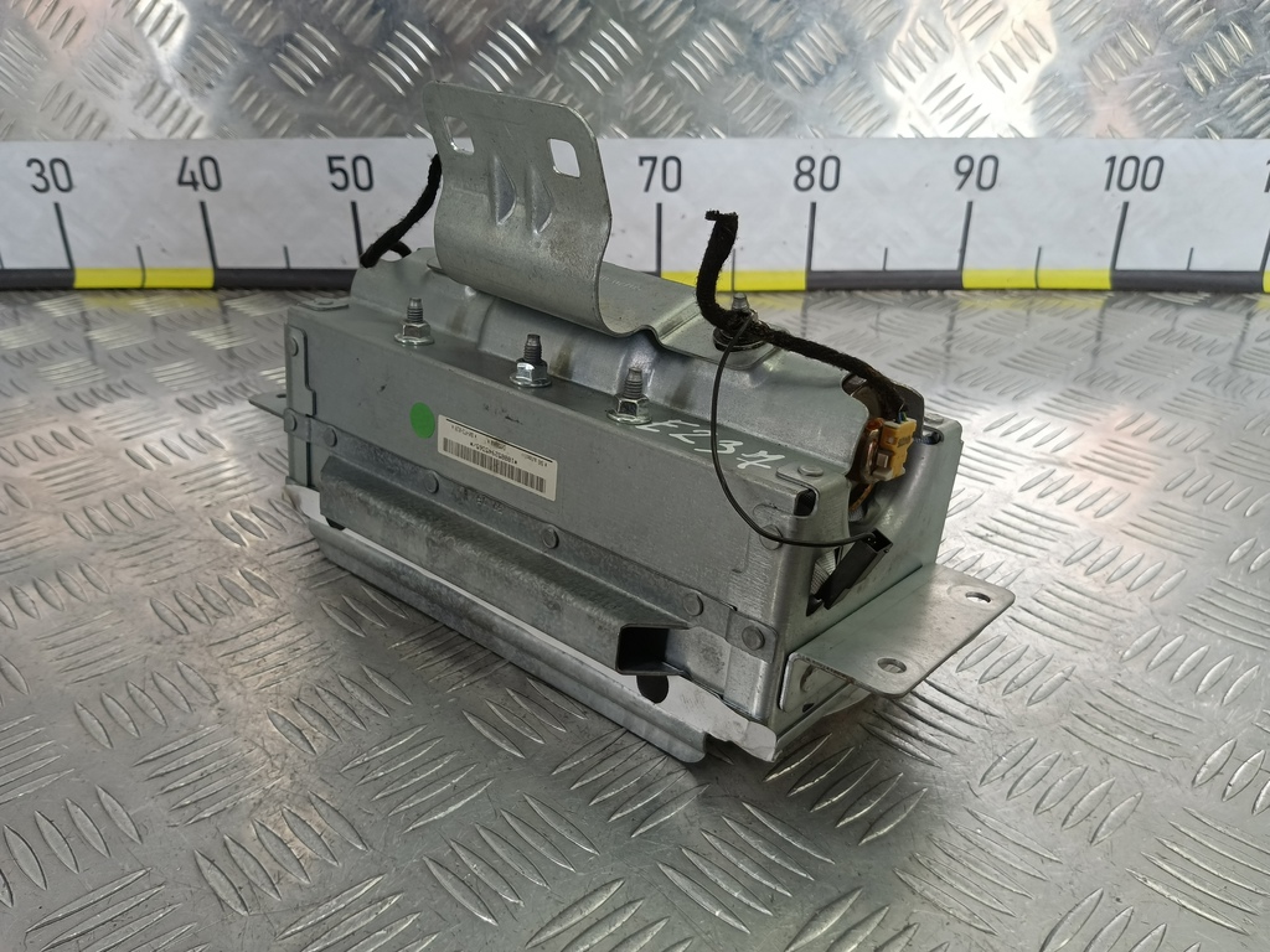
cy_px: 476
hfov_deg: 65.3
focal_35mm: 27
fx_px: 991
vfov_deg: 51.4
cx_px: 635
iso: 125
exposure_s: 1/100
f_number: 1.6
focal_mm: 4.11
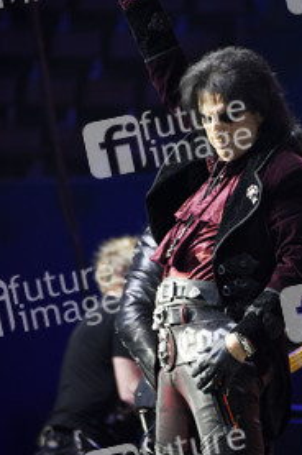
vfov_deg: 5.9
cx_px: 215
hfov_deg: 4.0
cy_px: 222
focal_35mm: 347
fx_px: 4377
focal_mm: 240
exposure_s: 1/60
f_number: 5.6
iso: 2000
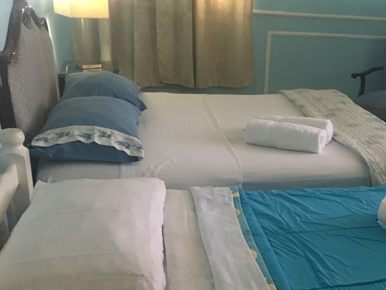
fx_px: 524
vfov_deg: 30.5
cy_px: 208
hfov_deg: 39.2
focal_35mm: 47
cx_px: 296
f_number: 2.2
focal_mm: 4.15
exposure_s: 1/15
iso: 250
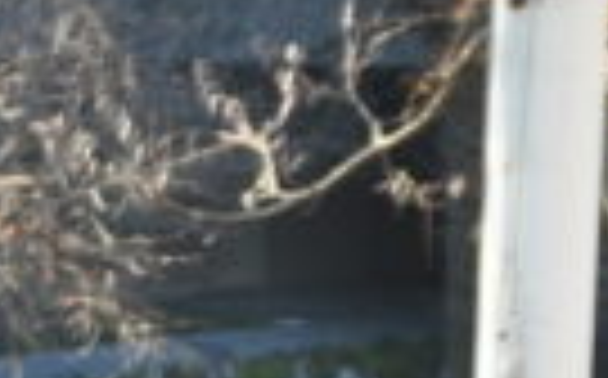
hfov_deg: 3.1
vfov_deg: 2.0
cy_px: 806
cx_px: -500
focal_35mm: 665
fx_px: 11005
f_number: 6.3
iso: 500
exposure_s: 1/400
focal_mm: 98
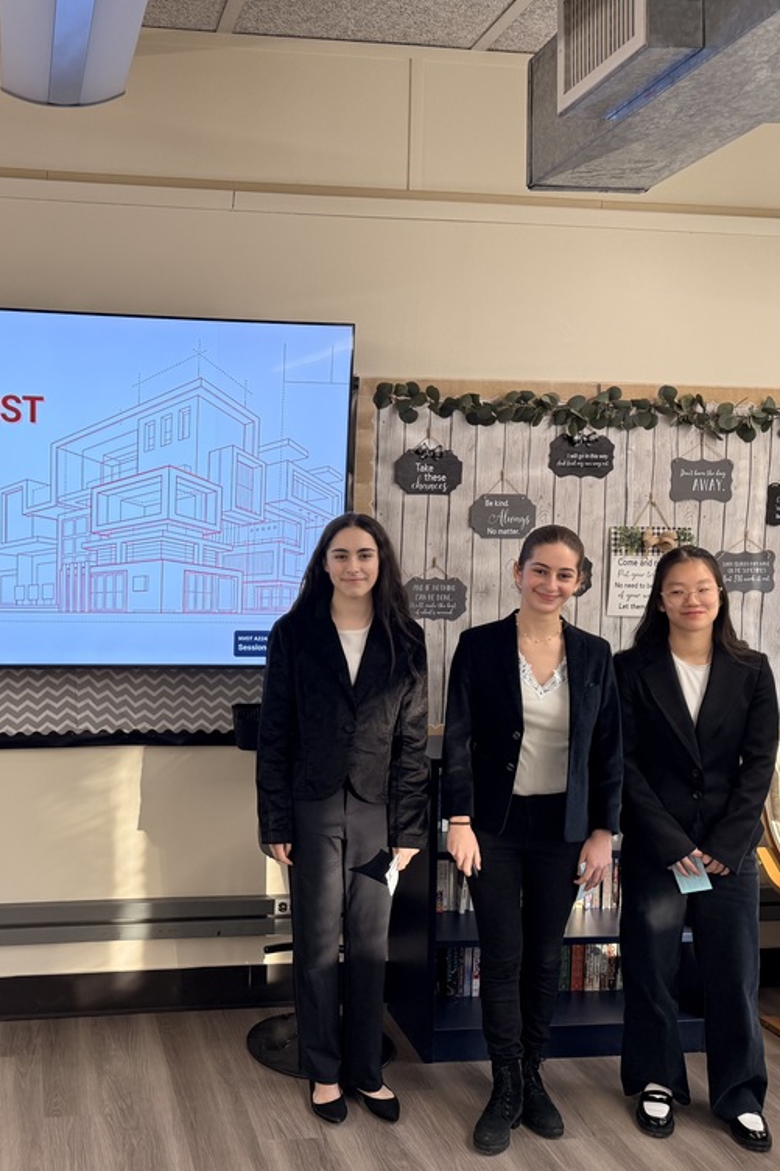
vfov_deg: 55.8
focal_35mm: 34
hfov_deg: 37.7
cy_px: 590
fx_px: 1105
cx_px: 179
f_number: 1.78
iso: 100
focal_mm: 6.76
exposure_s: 1/128
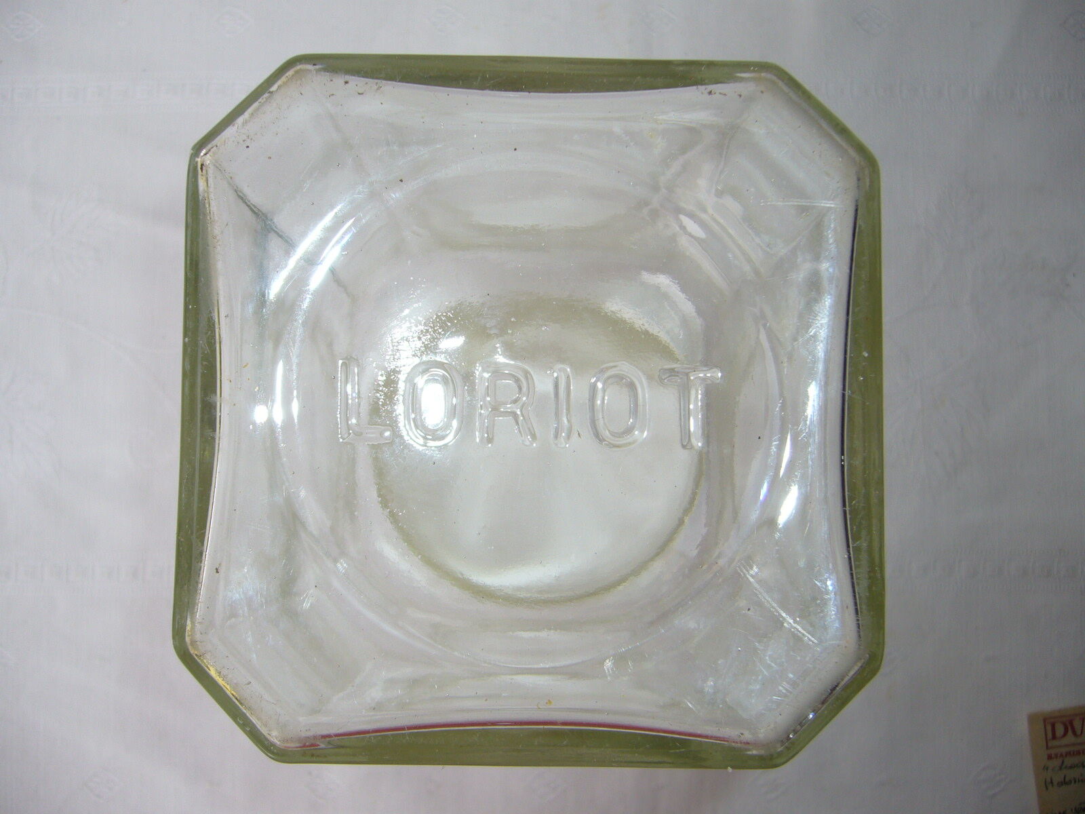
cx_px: 542
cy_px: 407
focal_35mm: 35
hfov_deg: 52.6
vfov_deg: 40.7
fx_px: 1097
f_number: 2.8
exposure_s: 1/400
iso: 80
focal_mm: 5.8
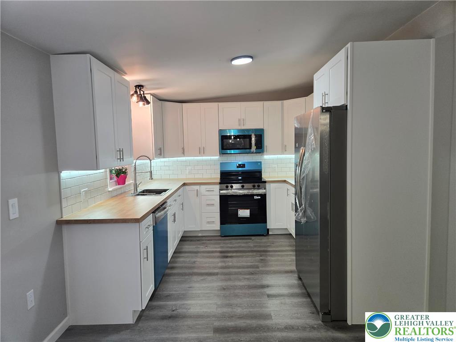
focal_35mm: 23
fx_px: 303
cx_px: 228
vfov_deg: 58.9
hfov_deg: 73.9
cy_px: 171
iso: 160
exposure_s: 1/180
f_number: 1.8
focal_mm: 5.4
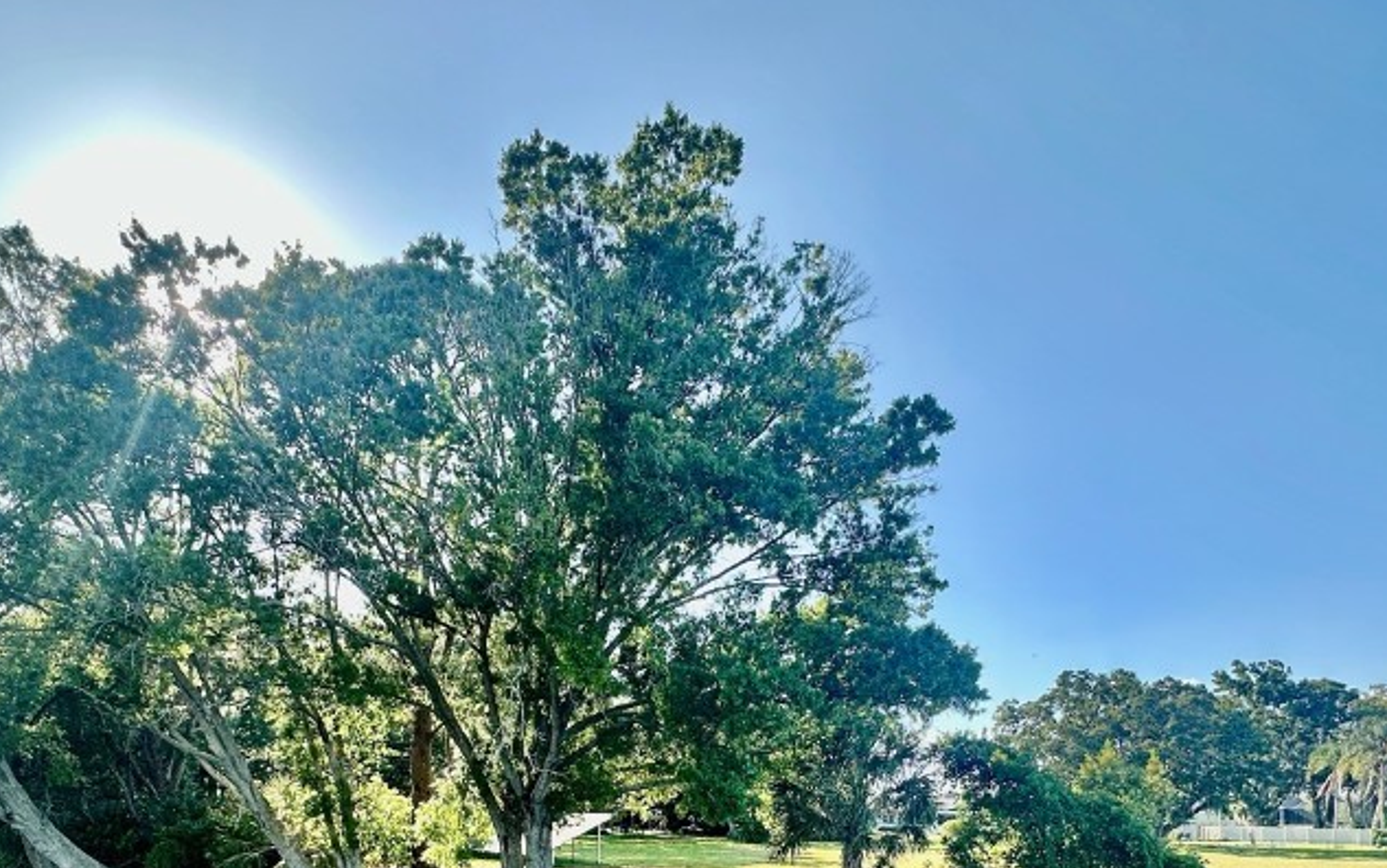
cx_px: 646
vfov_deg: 45.7
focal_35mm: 24
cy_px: 800
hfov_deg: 74.7
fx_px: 907
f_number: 2.2
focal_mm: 2.22
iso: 40
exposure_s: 1/381
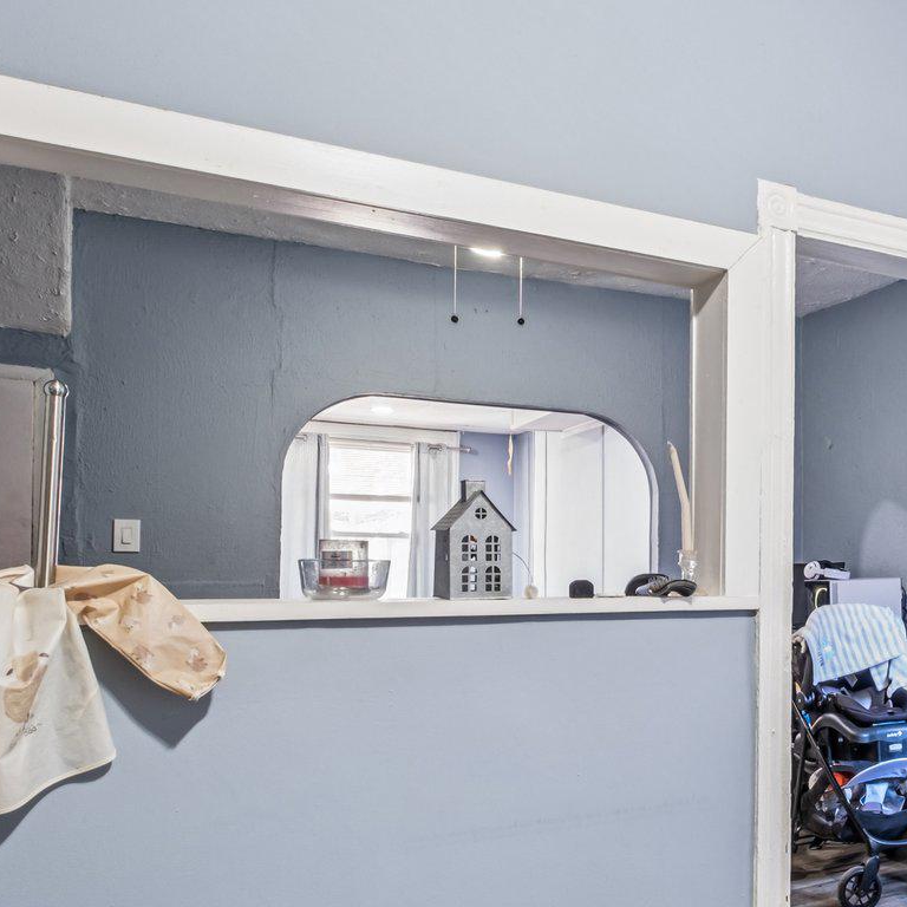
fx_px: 1008
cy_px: 560
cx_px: 918
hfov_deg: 41.7
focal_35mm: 34
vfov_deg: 48.1
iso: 250
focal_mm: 10
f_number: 8
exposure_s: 1/1.67
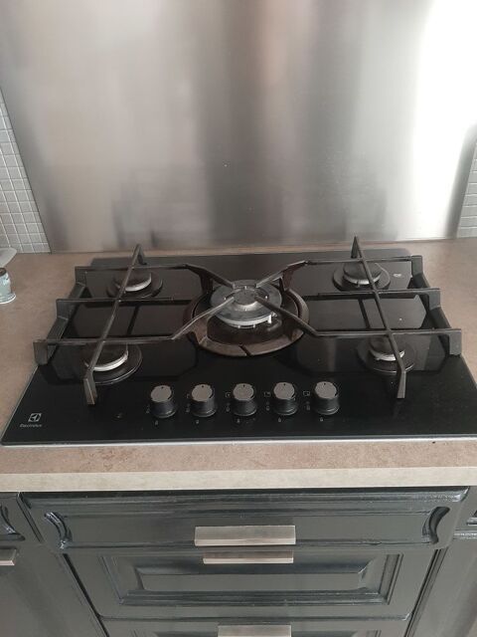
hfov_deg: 53.1
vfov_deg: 67.3
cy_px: 318
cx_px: 238
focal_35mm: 26
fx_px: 478
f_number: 1.7
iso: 320
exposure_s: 1/25
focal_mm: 3.93
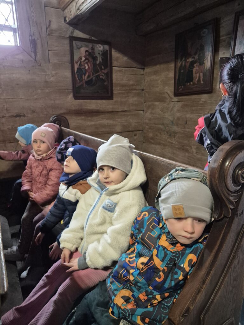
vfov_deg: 73.9
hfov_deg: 58.9
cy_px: 162
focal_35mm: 23
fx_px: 216
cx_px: 122
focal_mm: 5.4
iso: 1600
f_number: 1.8
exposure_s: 1/100
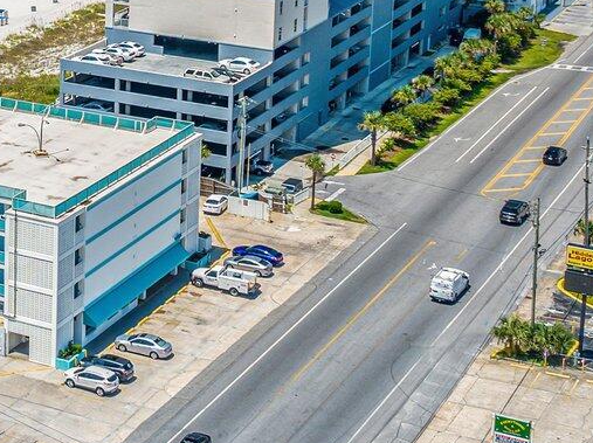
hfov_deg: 19.3
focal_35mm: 97
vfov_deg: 14.8
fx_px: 1660
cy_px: -51
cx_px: -84
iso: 100
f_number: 2.8
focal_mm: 12.29
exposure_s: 1/640
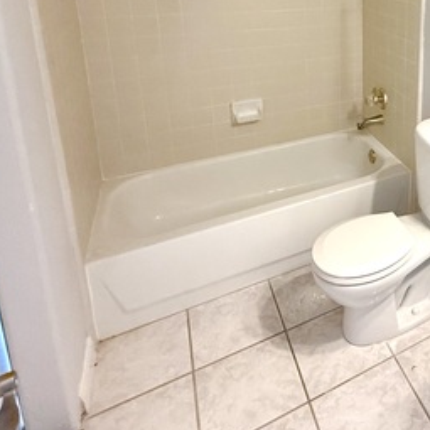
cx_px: 450
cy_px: 46
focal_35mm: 31
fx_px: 436
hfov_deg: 43.3
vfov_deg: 47.4
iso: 400
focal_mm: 2.22
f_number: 2.2
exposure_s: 1/120
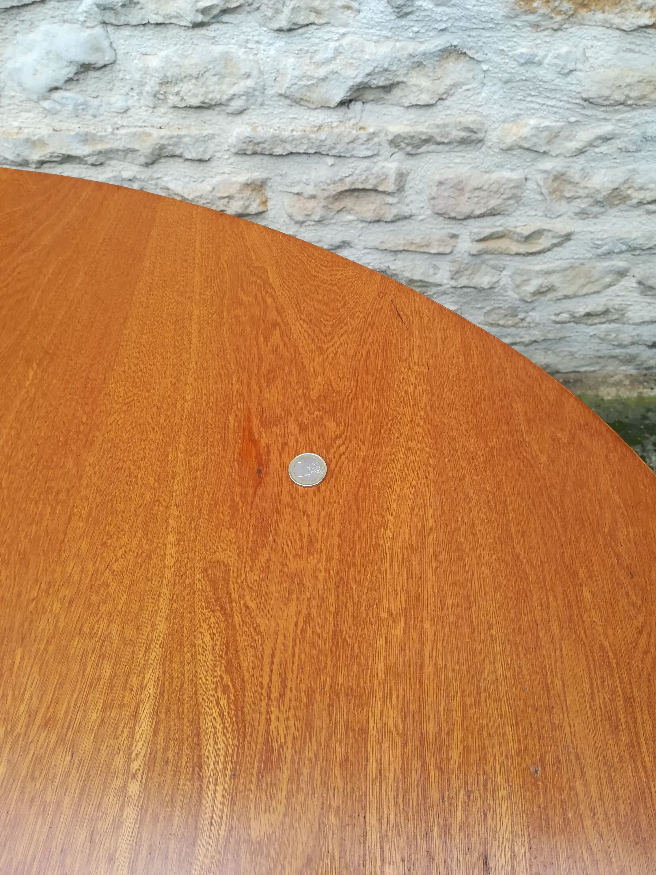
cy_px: 438
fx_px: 657
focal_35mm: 26
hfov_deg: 53.1
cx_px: 328
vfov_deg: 67.3
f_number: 2.2
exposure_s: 1/33.3
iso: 80
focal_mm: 3.83
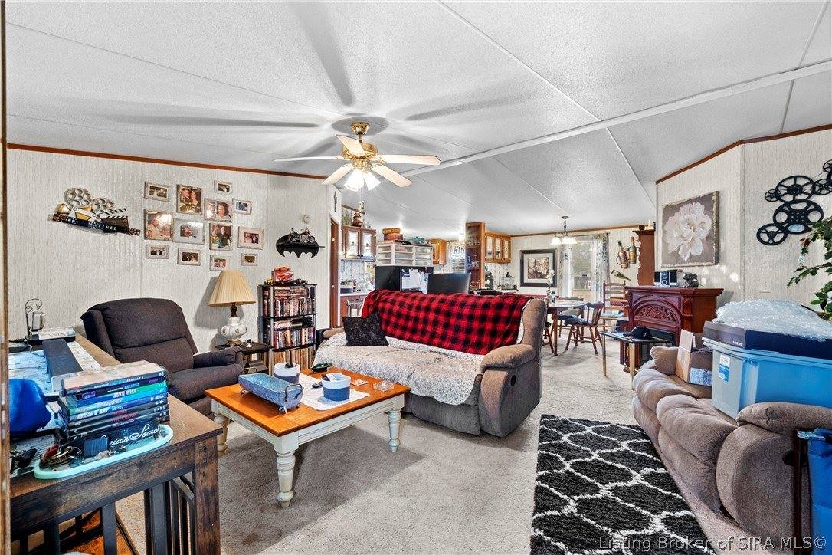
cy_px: 278
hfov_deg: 100.4
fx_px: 347
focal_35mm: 15
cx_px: 416
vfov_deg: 77.3
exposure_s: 10
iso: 400
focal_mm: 10
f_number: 11
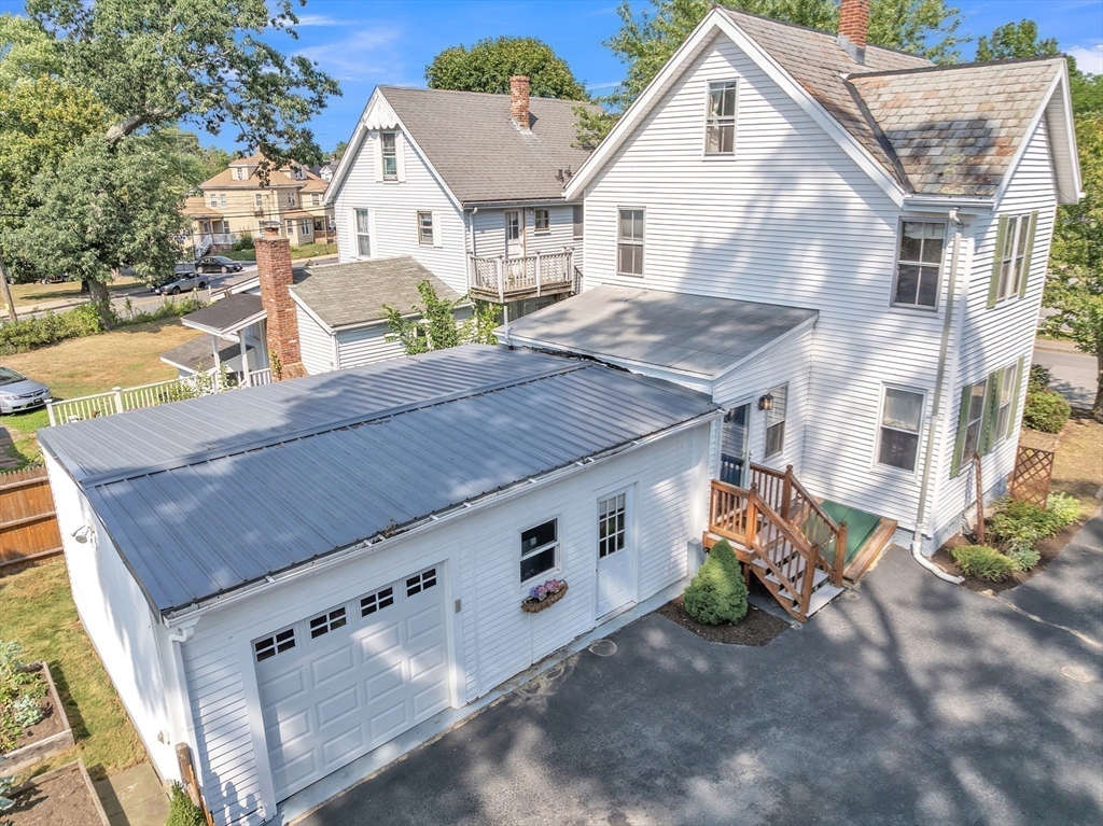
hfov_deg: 71.6
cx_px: 552
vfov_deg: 56.8
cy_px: 413
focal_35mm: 24
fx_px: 764
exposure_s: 1/160
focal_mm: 12.29
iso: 170
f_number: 2.8
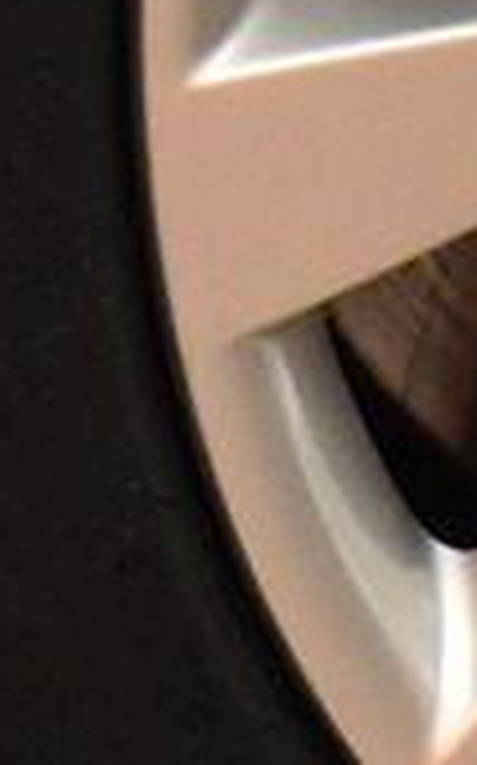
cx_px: -9
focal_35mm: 292
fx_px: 6084
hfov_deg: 4.5
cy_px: -585
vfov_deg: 7.0
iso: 3200
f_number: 4.5
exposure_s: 1/100
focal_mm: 20
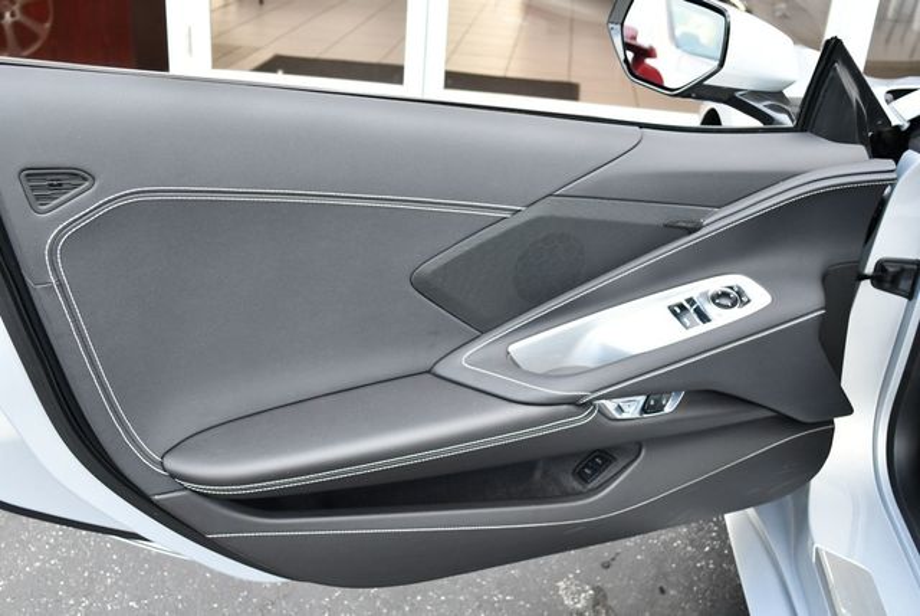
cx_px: 460
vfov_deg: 36.9
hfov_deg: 53.1
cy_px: 308
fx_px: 921
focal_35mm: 36
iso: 500
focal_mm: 18
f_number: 3.5
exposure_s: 1/250
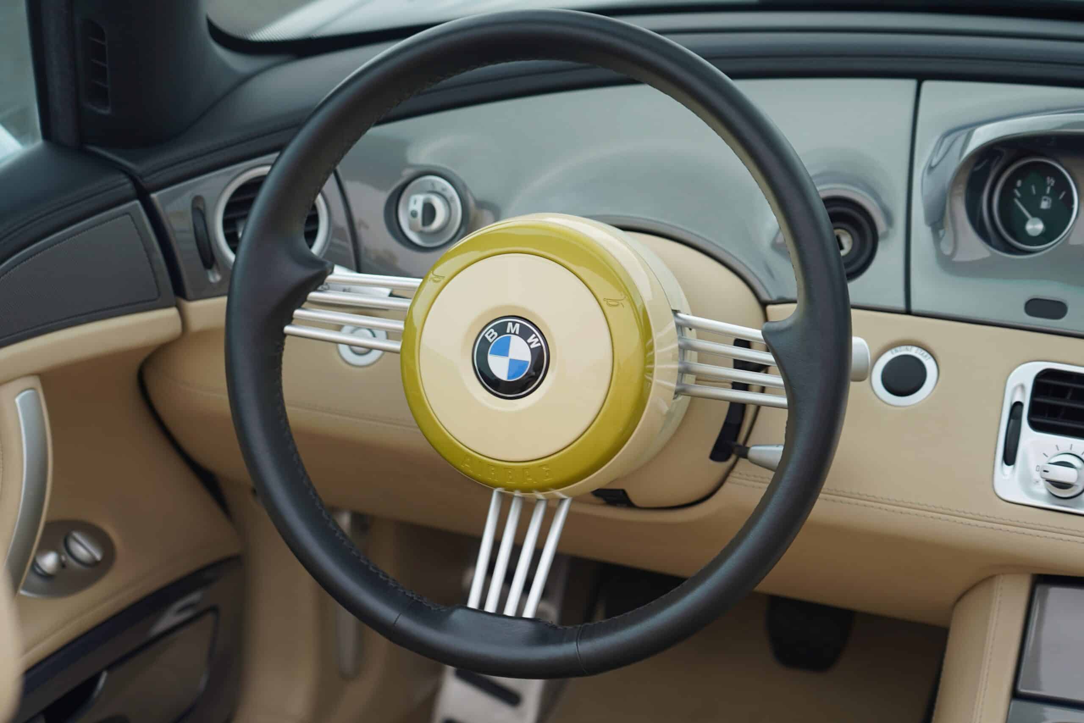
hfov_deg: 17.5
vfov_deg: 11.7
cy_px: 362
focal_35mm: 117
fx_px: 3523
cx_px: 542
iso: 125
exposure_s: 1/160
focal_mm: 78
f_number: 4
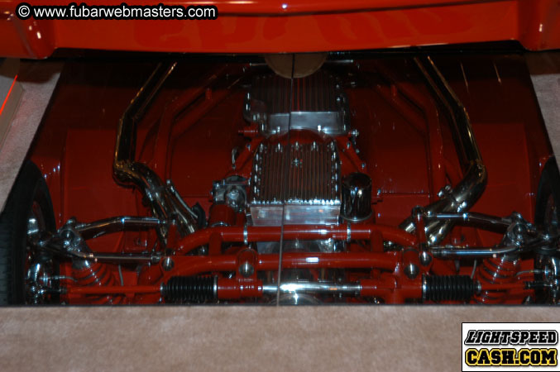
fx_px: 1352
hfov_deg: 23.4
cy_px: 186
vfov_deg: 15.7
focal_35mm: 87
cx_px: 280
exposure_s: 1/60
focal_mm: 58
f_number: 5
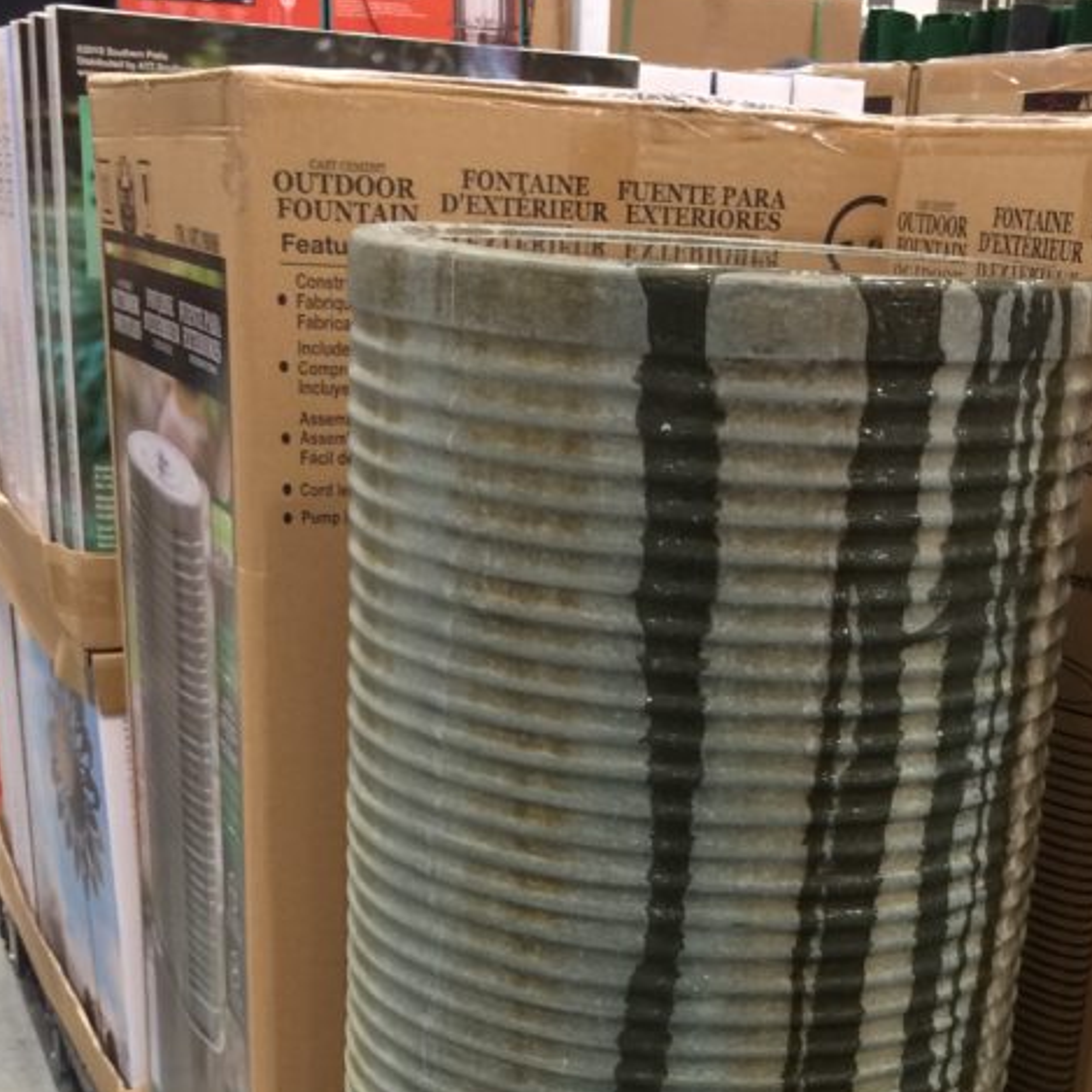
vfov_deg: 28.7
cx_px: 654
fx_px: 1999
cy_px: 1087
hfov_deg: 30.5
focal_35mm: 56
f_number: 2.2
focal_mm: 4.15
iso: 100
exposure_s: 1/30
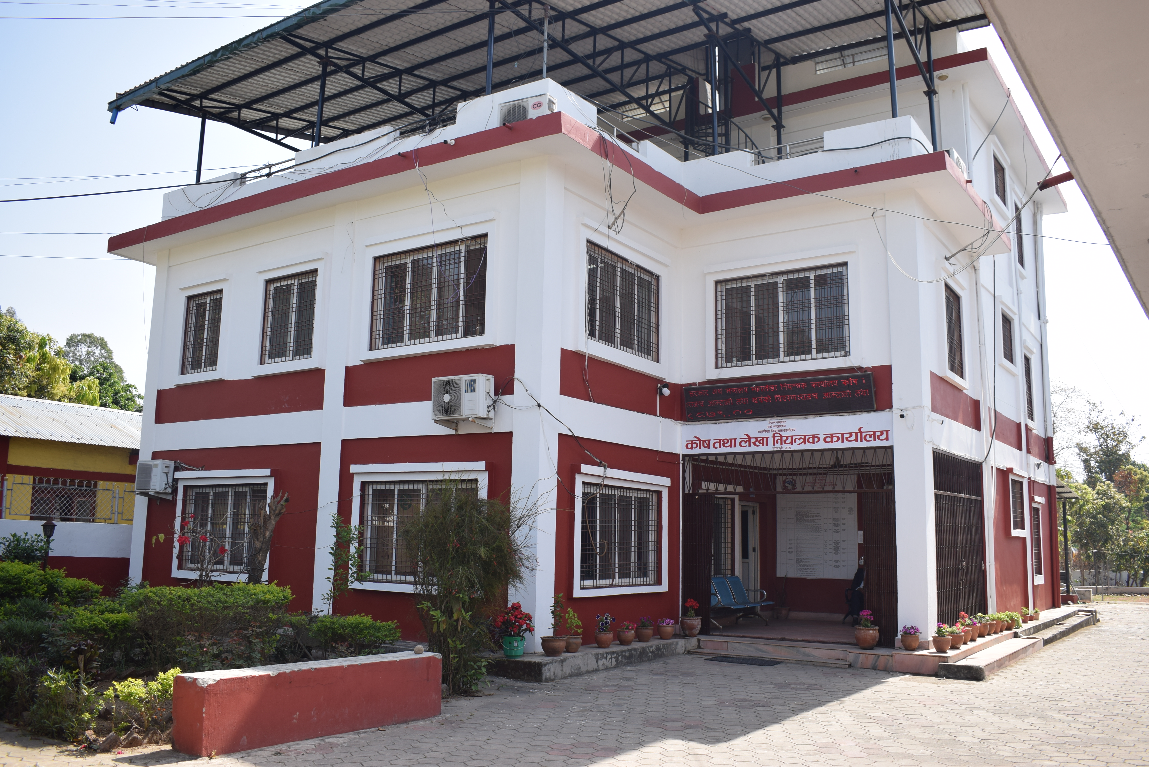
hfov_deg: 61.9
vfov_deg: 43.6
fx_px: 958
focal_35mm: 30
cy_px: 384
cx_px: 574
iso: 100
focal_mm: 20
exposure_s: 1/250
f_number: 5.6
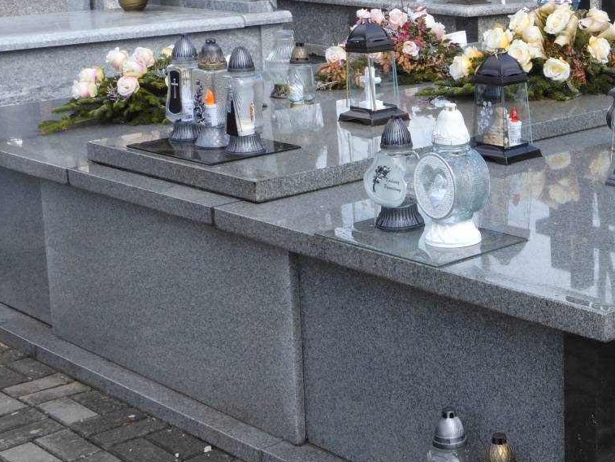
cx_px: 530
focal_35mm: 71
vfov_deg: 20.7
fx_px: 1262
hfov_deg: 26.6
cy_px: 152
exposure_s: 1/400
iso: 80
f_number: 3.3
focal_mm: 4.9
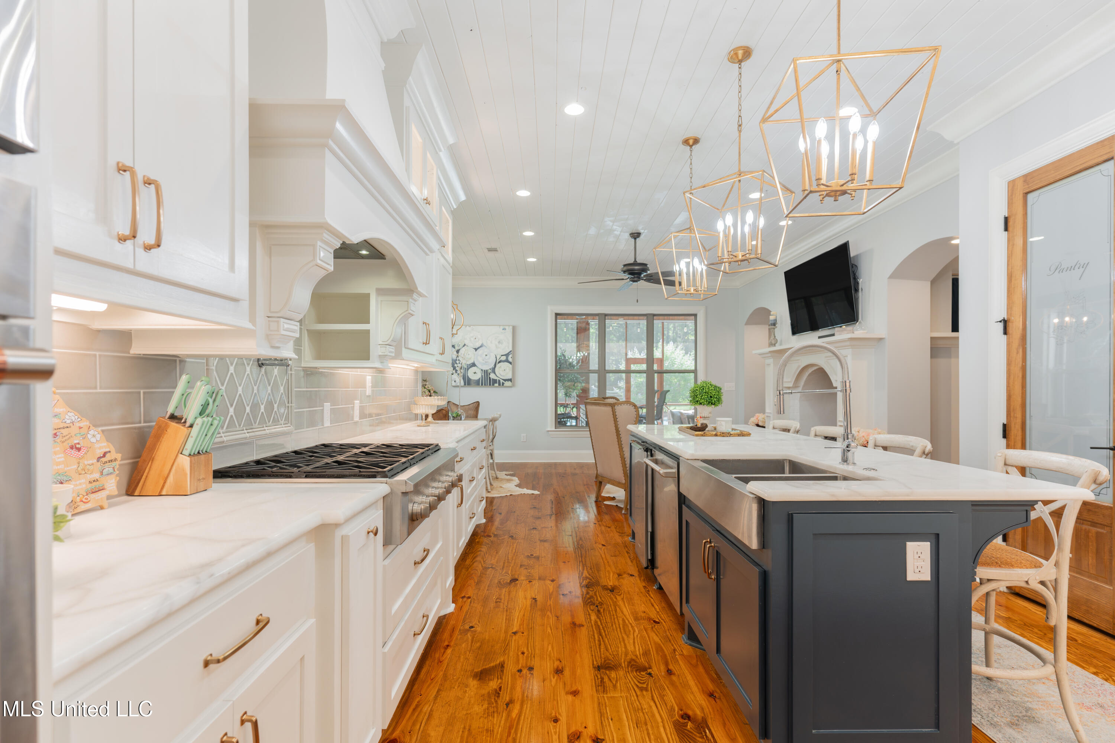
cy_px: 372
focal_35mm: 17
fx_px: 526
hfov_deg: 93.3
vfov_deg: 70.4
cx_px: 558
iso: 250
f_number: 4.5
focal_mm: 17
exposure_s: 1/20
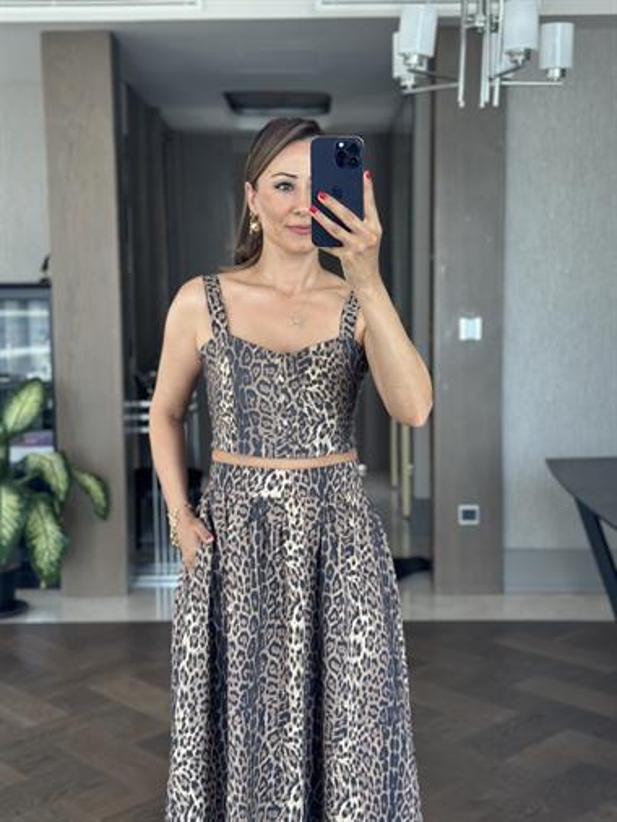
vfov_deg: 39.6
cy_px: 411
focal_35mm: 48
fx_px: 1140
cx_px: 308
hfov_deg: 30.3
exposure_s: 1/121
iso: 100
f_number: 1.78
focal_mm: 6.86
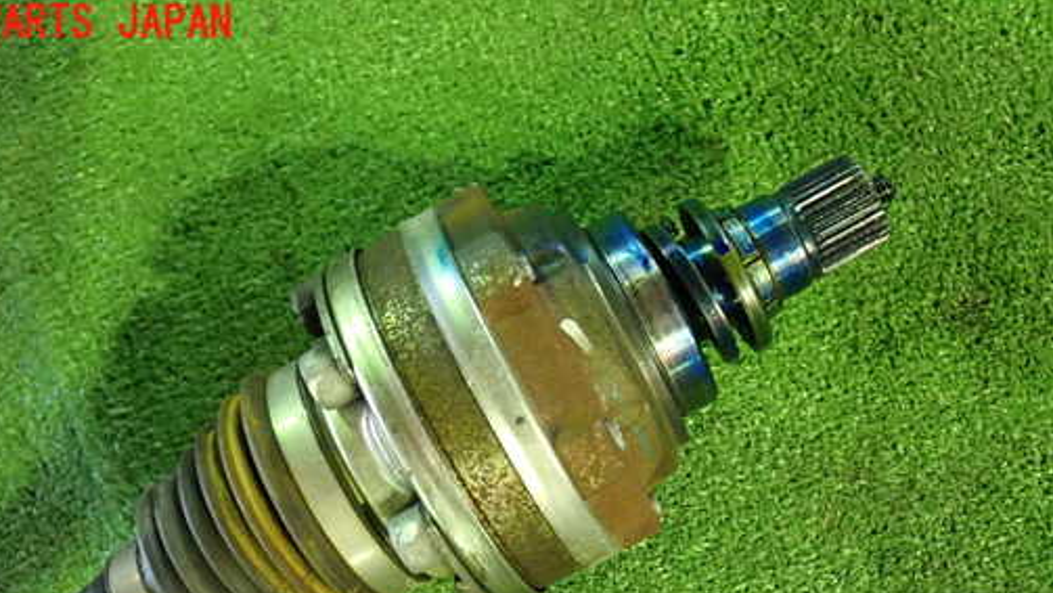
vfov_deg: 29.8
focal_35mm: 39
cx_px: 479
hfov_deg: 51.5
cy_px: 469
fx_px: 1089
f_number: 2.3
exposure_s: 1/30
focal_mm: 5.4
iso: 640
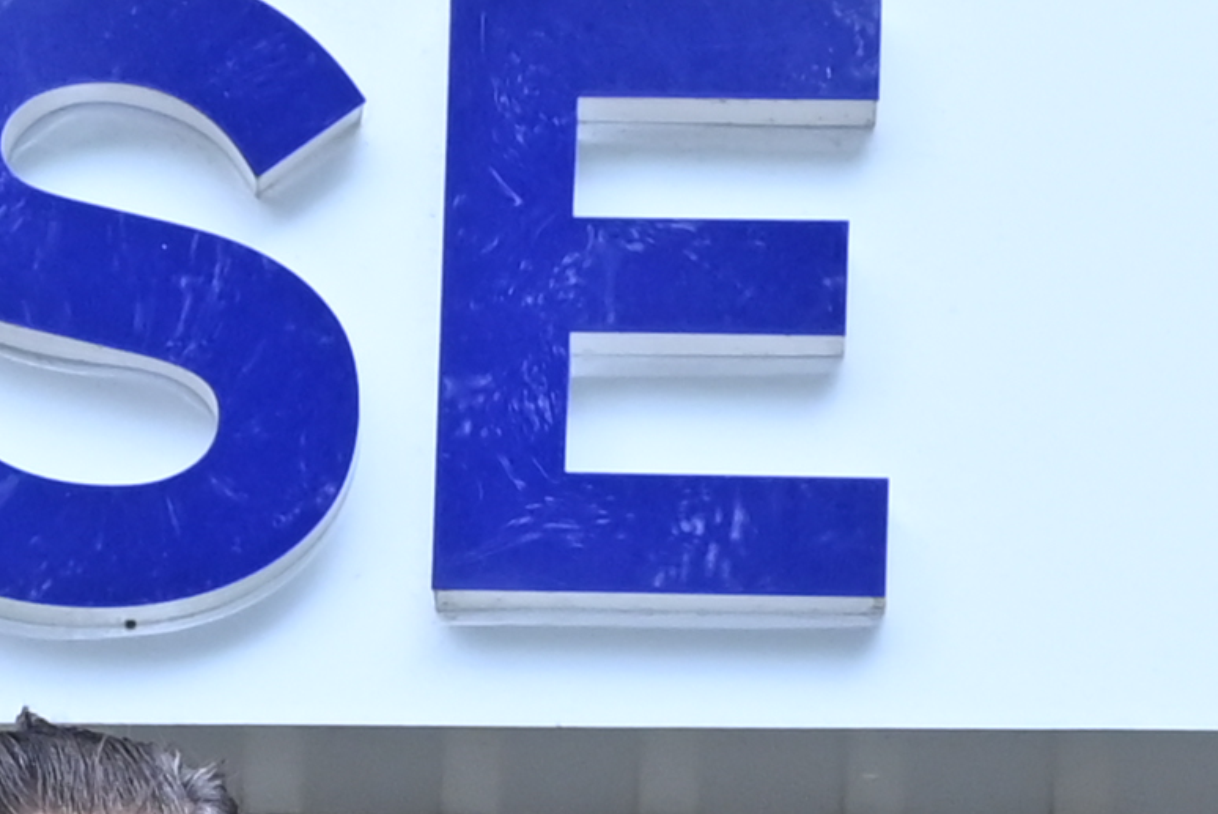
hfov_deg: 6.8
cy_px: 2781
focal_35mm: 303
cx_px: -214
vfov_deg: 4.3
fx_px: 10257
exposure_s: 1/125
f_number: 6.3
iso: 640
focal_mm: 39
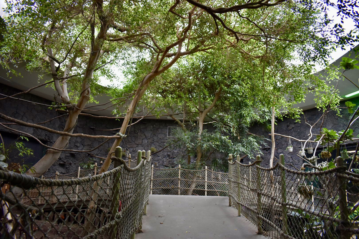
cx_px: 180
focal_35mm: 27
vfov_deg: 47.9
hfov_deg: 67.4
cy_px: 120
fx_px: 269
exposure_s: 1/200
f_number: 3.5
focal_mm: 18
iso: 800
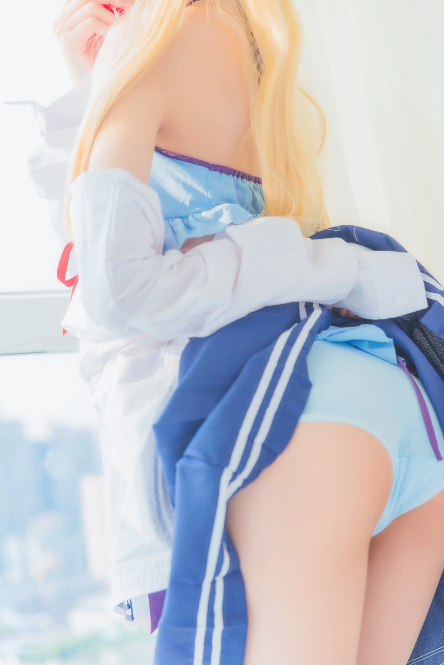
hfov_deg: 20.9
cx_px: 222
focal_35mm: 65
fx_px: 1202
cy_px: 332
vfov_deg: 31.0
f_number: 3.2
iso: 160
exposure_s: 1/160
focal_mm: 65
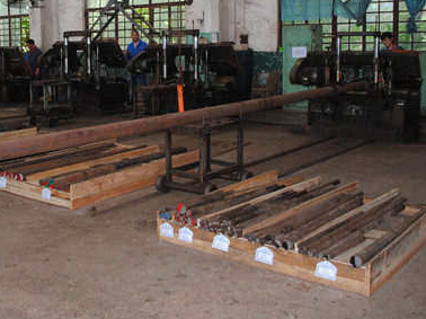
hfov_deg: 41.8
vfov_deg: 32.4
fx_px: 541
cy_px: 90
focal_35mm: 44
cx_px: 113
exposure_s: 1/60
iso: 200
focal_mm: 18
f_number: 3.5
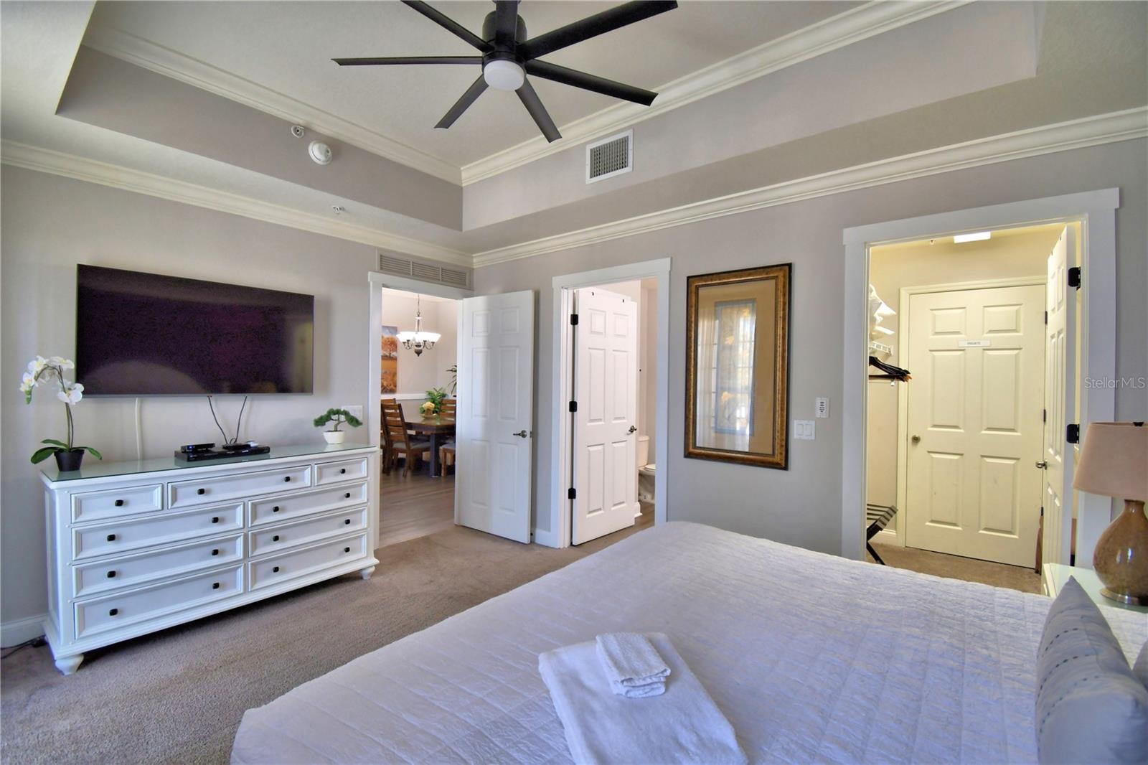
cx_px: 574
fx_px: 478
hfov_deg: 100.4
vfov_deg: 77.3
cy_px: 382
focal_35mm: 15
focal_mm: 10
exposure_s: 1/30
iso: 400
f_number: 4.5
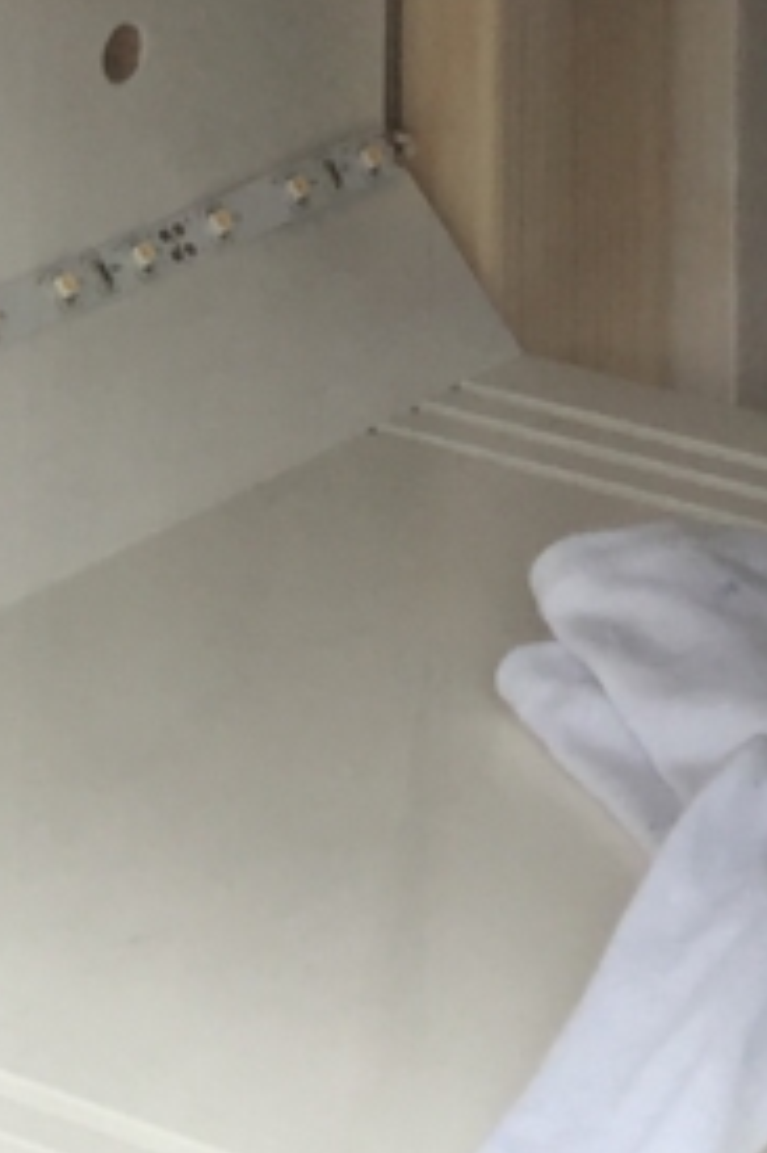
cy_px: -1732
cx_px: 1220
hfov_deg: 8.0
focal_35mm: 167
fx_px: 5343
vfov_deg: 10.4
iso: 32
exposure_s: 1/230
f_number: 2.2
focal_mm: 4.15
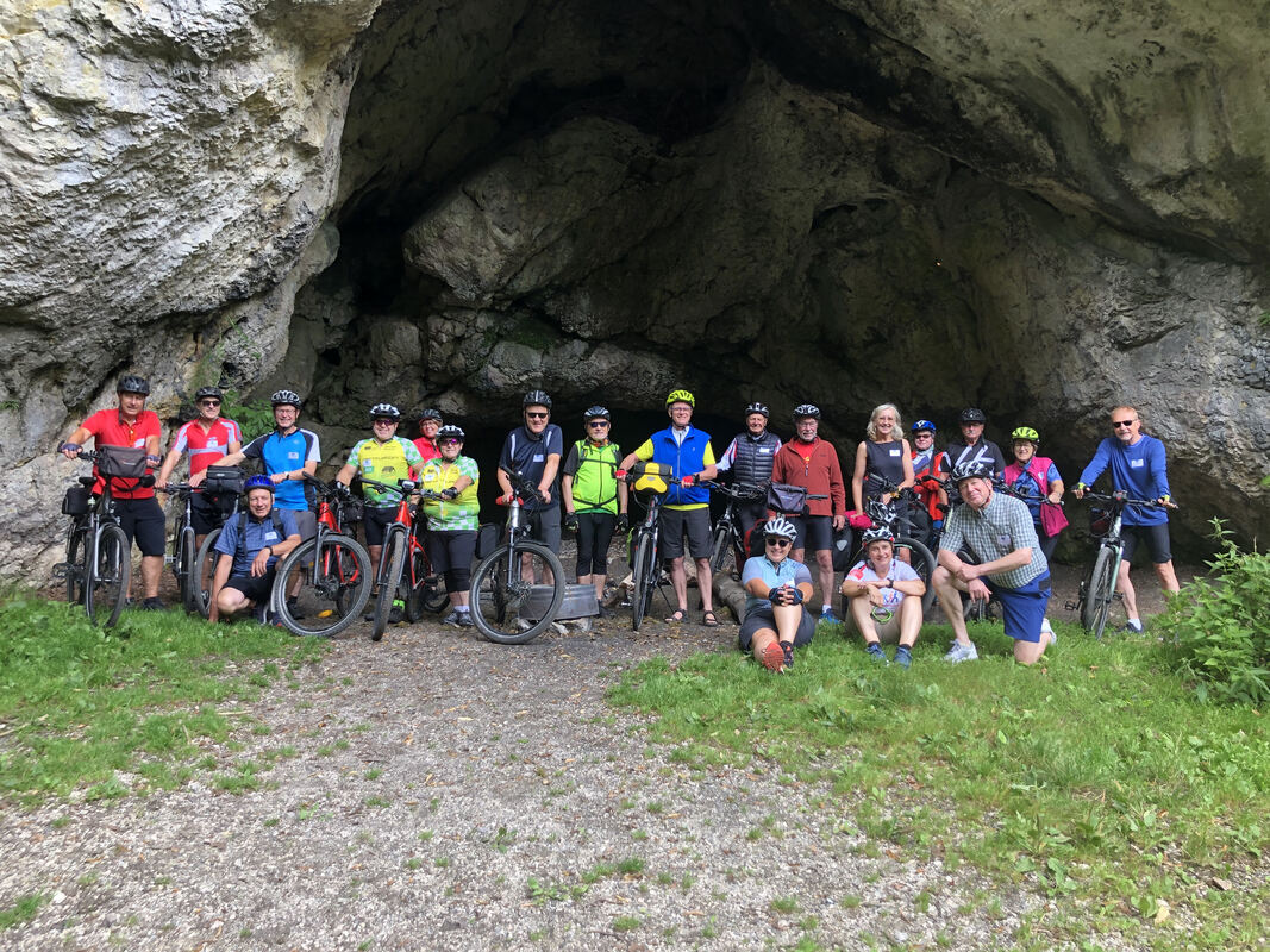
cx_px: 635
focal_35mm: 28
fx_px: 1027
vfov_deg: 49.7
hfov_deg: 63.4
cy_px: 476
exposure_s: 1/120
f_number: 1.8
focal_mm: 4
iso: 25
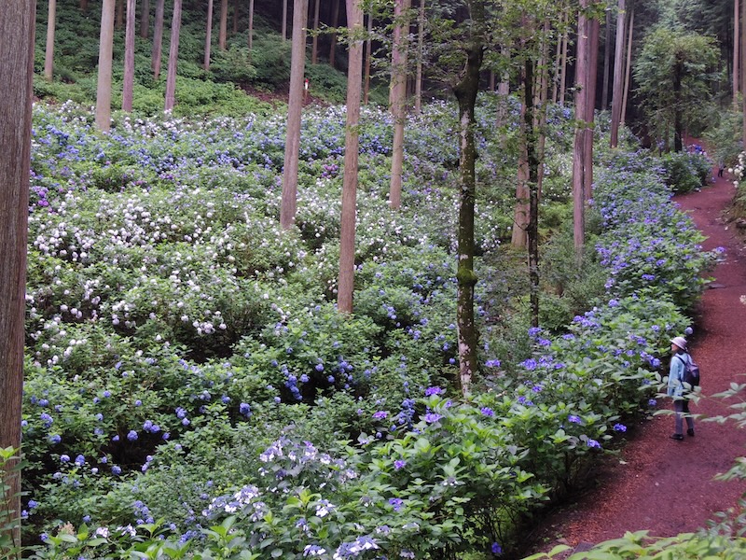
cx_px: 373
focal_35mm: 42
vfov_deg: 34.3
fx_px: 905
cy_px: 280
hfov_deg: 44.8
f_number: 3.5
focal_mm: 9.1
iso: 500
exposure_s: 1/60
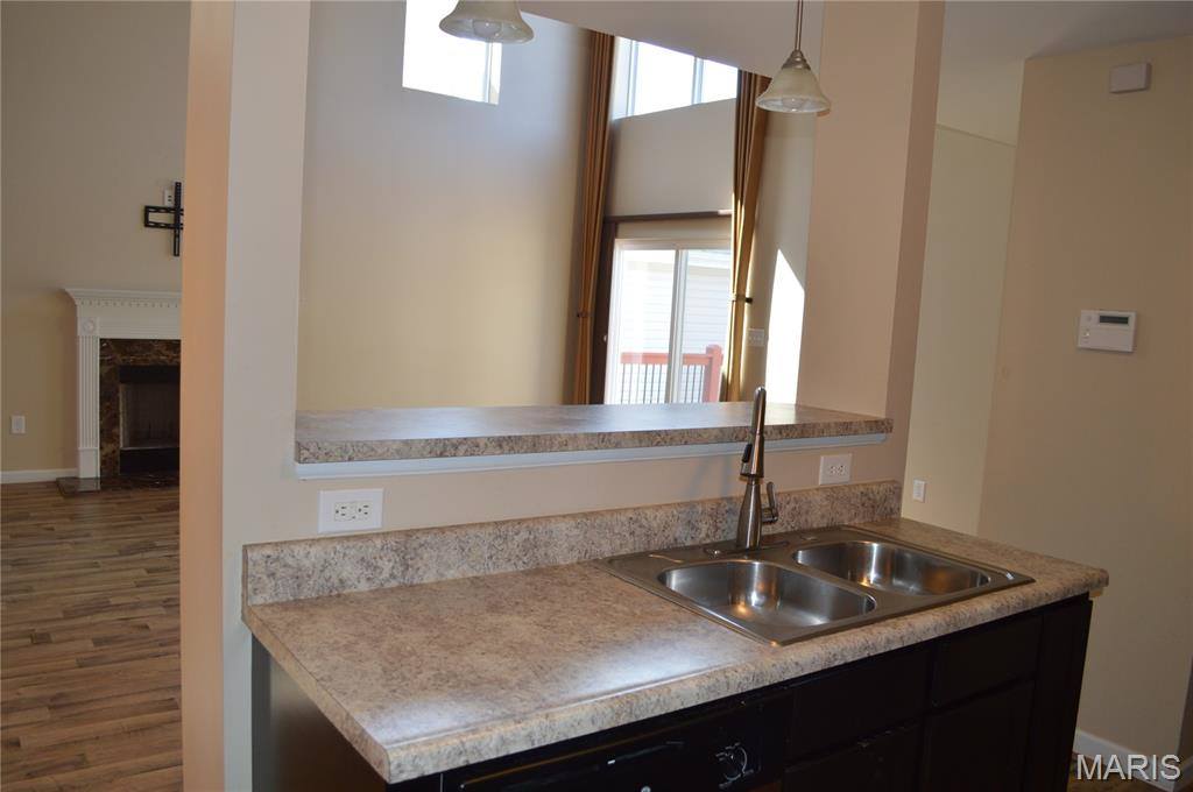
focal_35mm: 27
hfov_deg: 67.4
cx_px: 596
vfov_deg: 47.8
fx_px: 894
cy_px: 396
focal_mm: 18
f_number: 4
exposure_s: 1/80
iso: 400
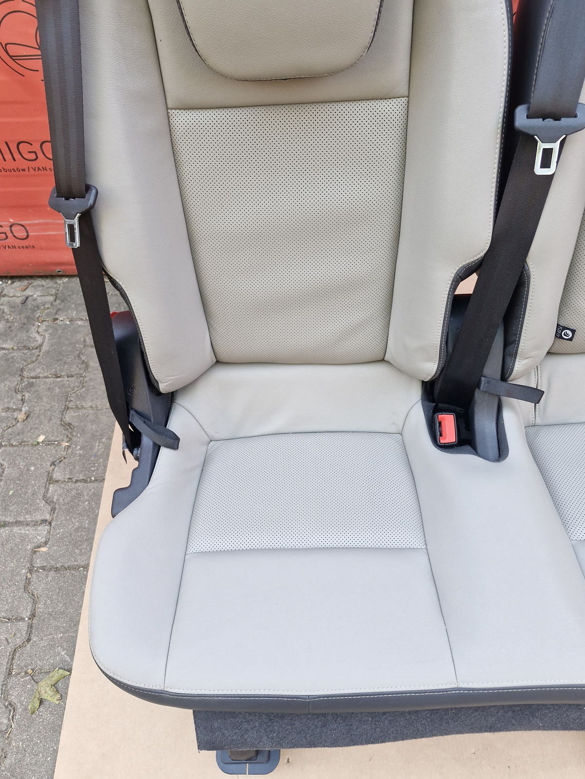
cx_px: 292
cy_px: 390
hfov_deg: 58.9
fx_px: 518
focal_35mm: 23
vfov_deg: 73.9
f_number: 1.8
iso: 50
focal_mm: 5.54
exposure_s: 1/262
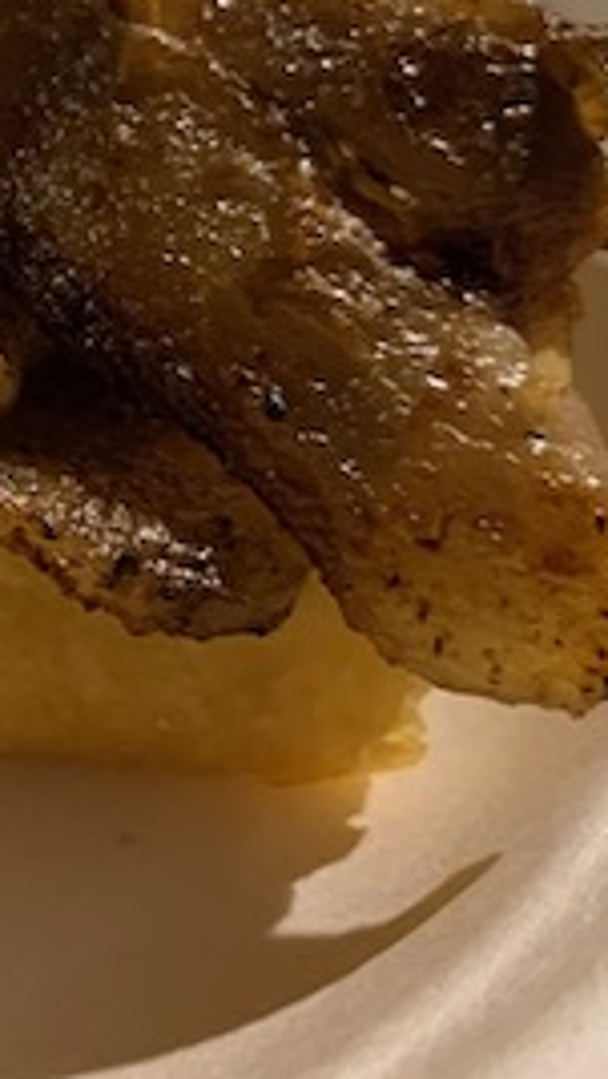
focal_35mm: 95
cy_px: 103
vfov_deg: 21.9
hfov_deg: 11.4
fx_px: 2719
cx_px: -644
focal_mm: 4.25
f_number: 1.8
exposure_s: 1/33
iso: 250
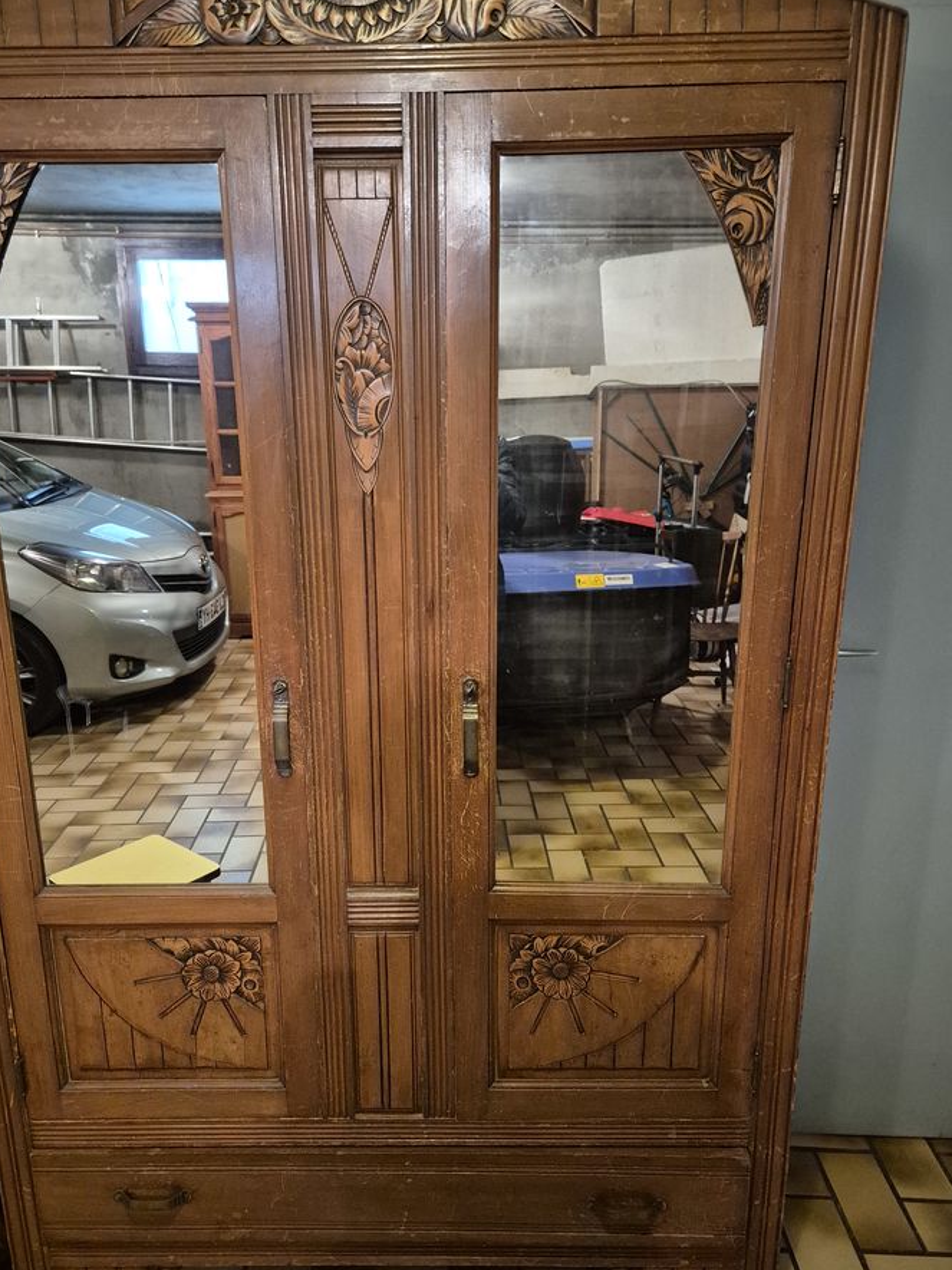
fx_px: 954
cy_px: 659
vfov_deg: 67.3
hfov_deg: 53.0
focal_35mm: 26
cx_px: 457
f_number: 1.8
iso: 1600
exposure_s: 1/50
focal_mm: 5.4
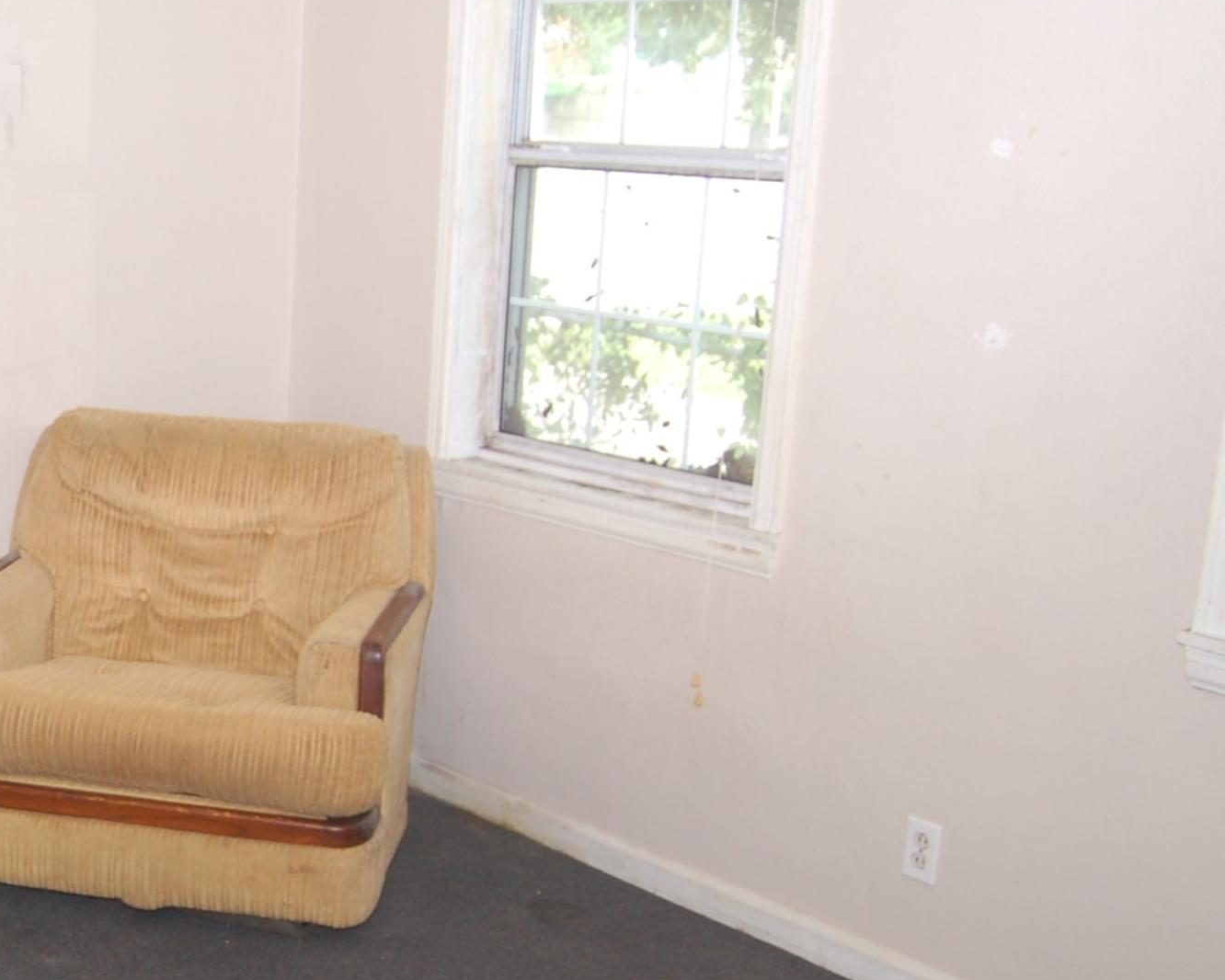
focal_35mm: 57
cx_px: -88
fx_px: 2067
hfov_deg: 30.0
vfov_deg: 26.6
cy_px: 598
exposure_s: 1/60
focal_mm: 18
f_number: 4
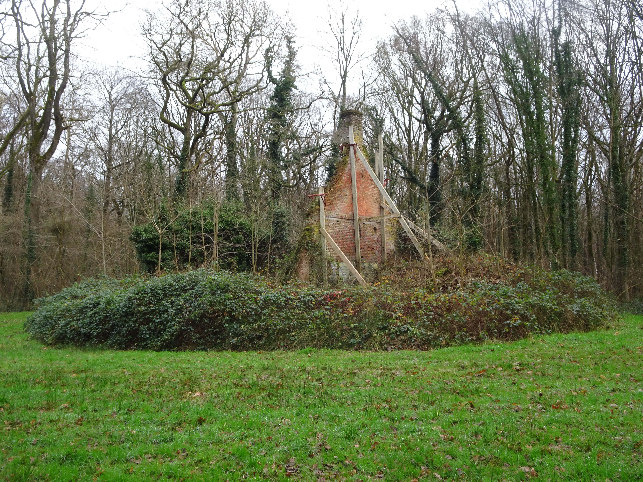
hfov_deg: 54.0
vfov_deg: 41.8
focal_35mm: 34
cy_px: 241
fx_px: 632
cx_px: 322
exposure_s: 1/40
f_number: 4
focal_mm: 5.79
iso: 80
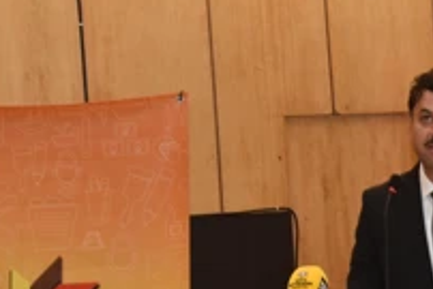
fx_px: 1360
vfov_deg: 12.1
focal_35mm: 113
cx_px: 427
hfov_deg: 17.7
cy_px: 166
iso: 1600
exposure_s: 1/60
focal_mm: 52
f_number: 8
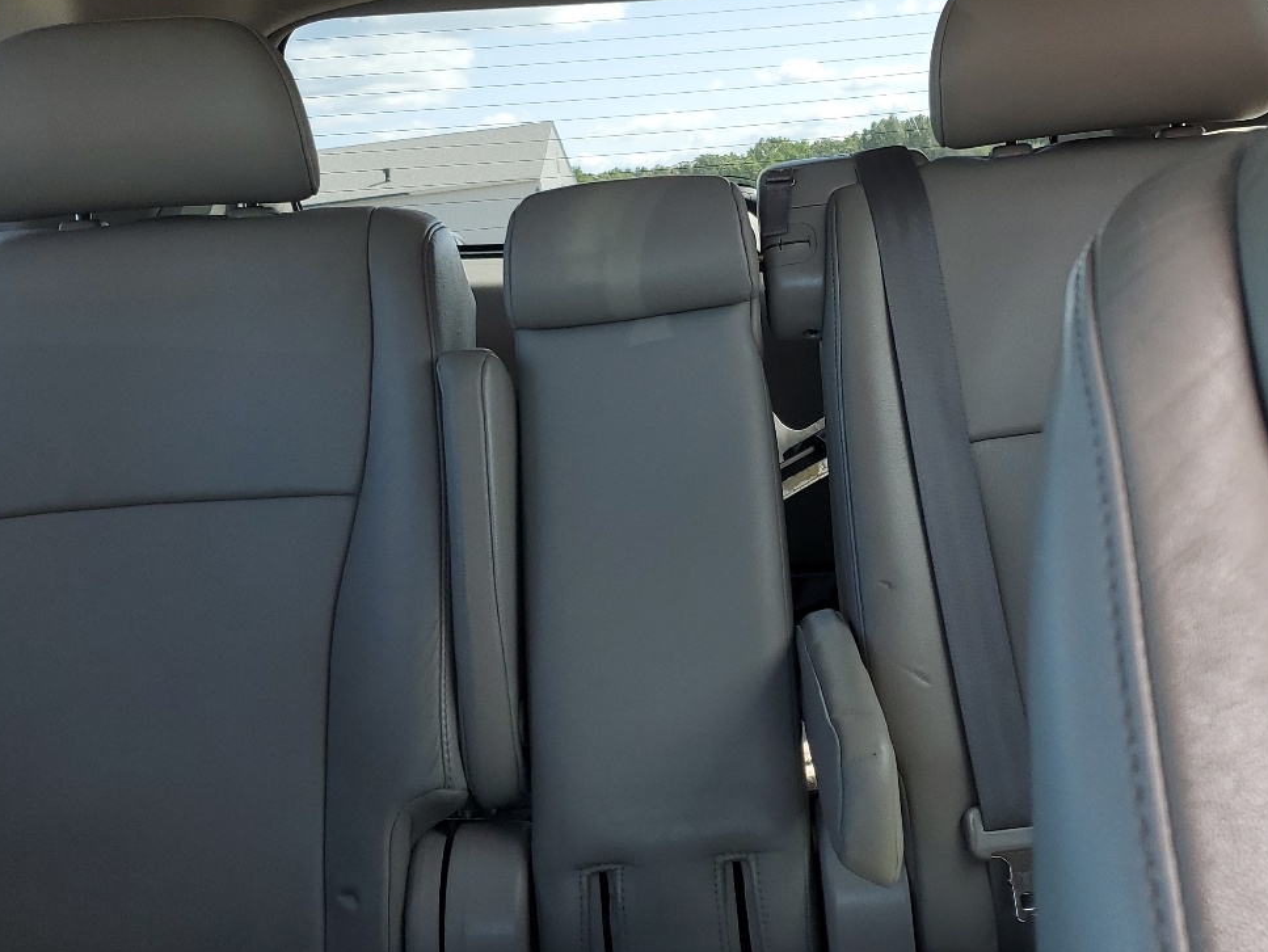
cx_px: 782
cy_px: 368
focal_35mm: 43
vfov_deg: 33.5
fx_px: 1576
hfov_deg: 43.5
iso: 50
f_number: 1.5
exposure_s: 1/256
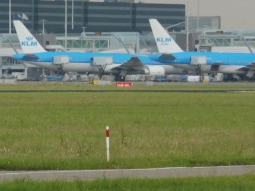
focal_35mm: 833
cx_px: 64
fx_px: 6133
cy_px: 39
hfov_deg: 2.4
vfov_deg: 1.8
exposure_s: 1/100
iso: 320
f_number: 6.3
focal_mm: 62.5
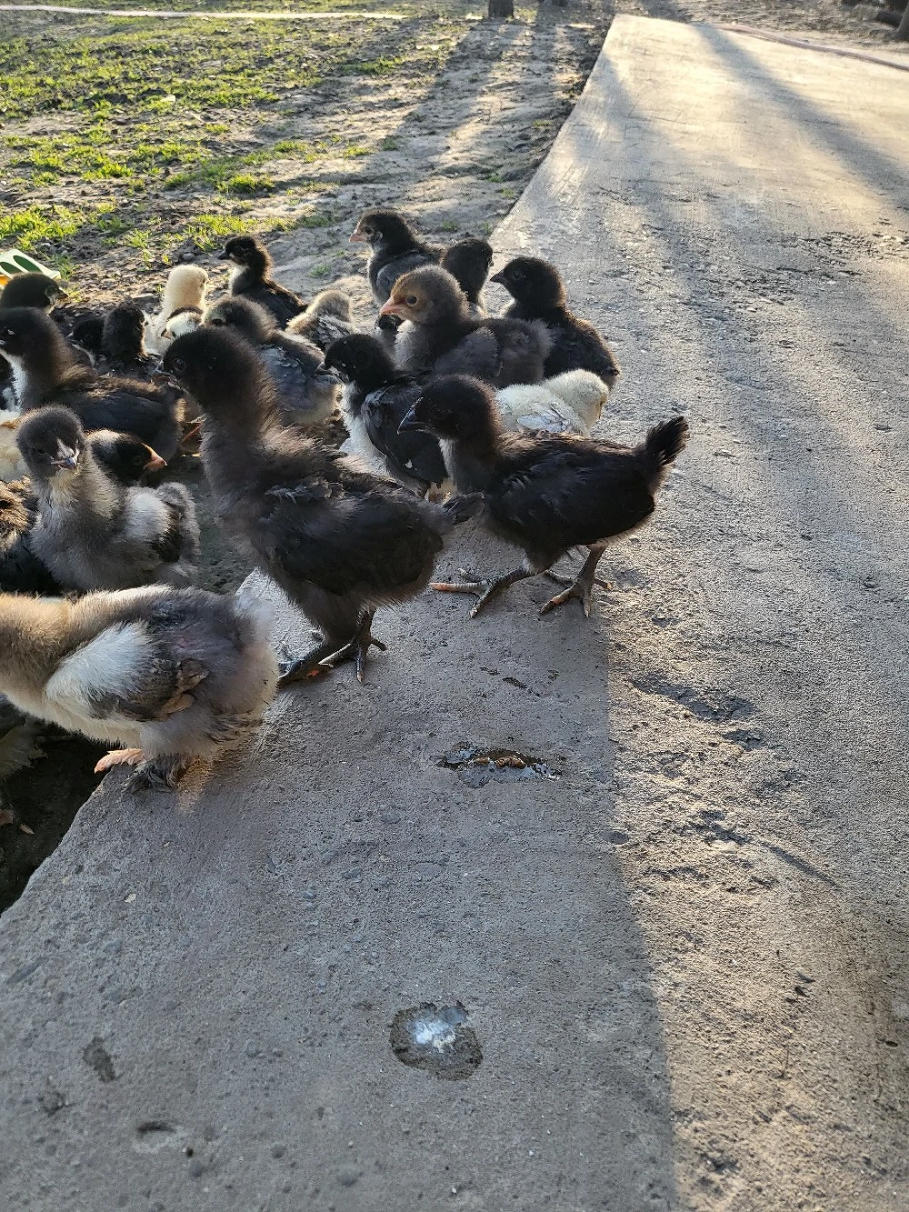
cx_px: 454
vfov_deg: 67.3
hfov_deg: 53.1
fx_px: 910
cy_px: 606
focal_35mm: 26
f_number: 1.8
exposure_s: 1/357
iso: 50
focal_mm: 4.25
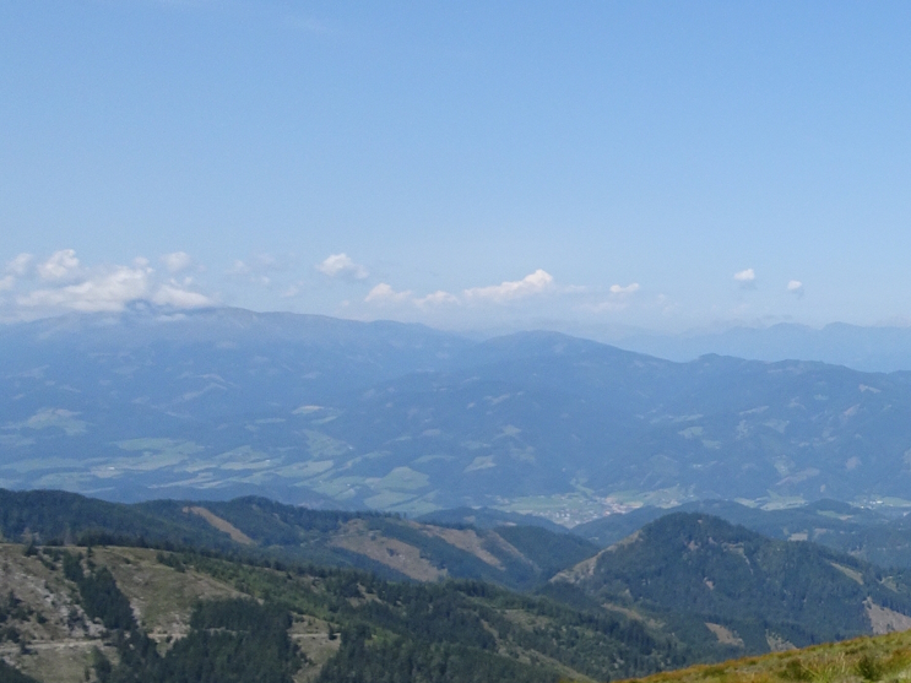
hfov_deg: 26.7
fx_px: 1631
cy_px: 441
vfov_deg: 23.6
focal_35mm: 62
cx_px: 1160
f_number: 3.5
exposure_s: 1/1000
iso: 80
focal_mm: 4.1
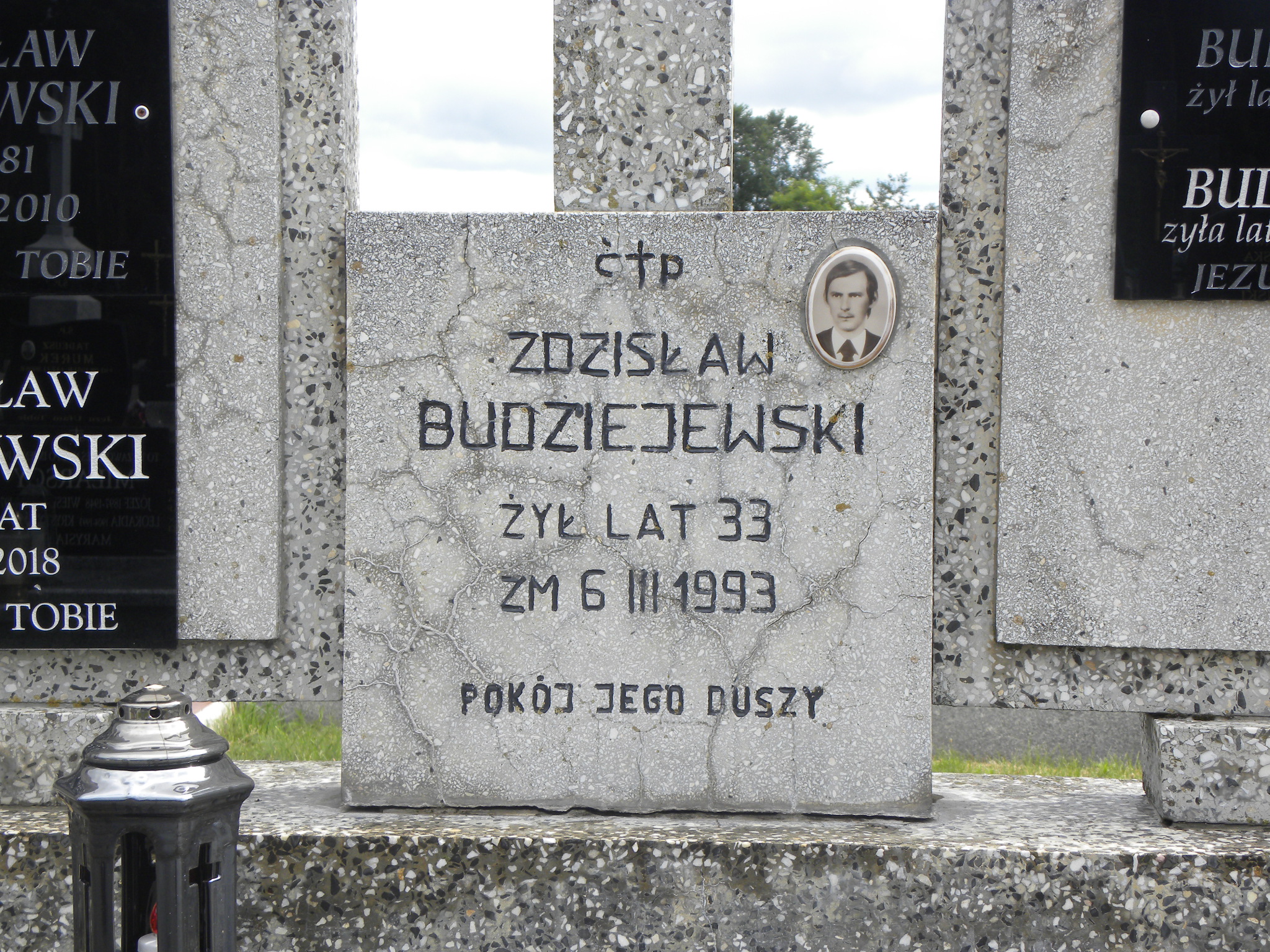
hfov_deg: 26.0
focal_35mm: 75
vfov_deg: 19.6
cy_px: 476
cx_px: 635
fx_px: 2752
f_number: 5
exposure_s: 1/165
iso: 64
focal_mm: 13.4
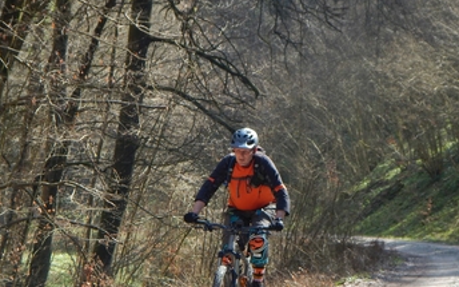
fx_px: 1801
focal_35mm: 144
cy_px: 194
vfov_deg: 9.1
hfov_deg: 14.5
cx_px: 234
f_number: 4.7
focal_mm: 21
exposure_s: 1/125
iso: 125
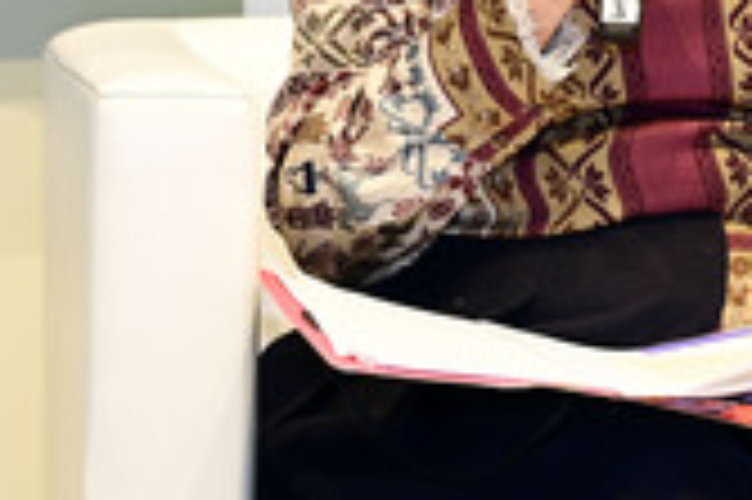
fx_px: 3318
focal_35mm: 159
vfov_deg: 8.5
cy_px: -158
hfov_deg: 12.9
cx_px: 610
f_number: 5
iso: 1000
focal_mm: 59
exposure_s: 1/160
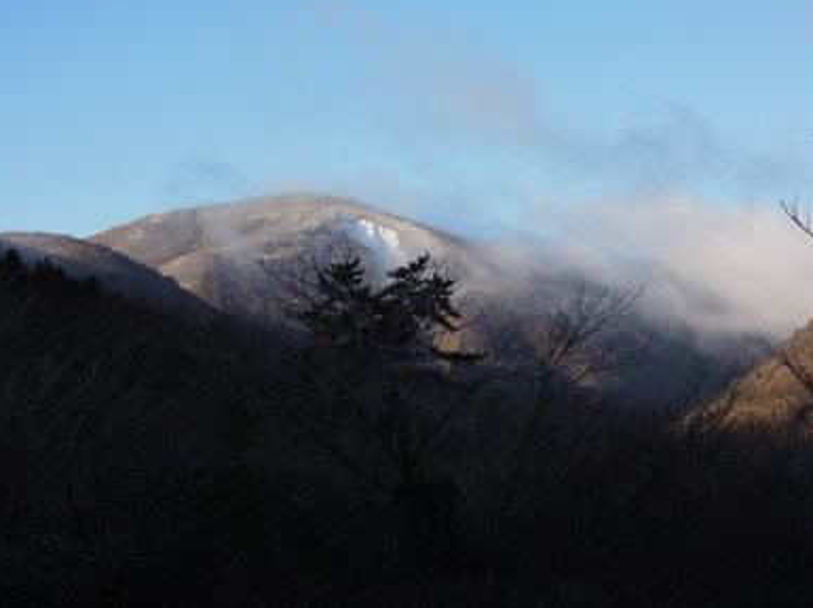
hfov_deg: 18.9
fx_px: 2440
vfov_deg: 14.2
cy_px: 293
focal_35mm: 104
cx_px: 416
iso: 160
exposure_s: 1/400
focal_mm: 17.9
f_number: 5.5
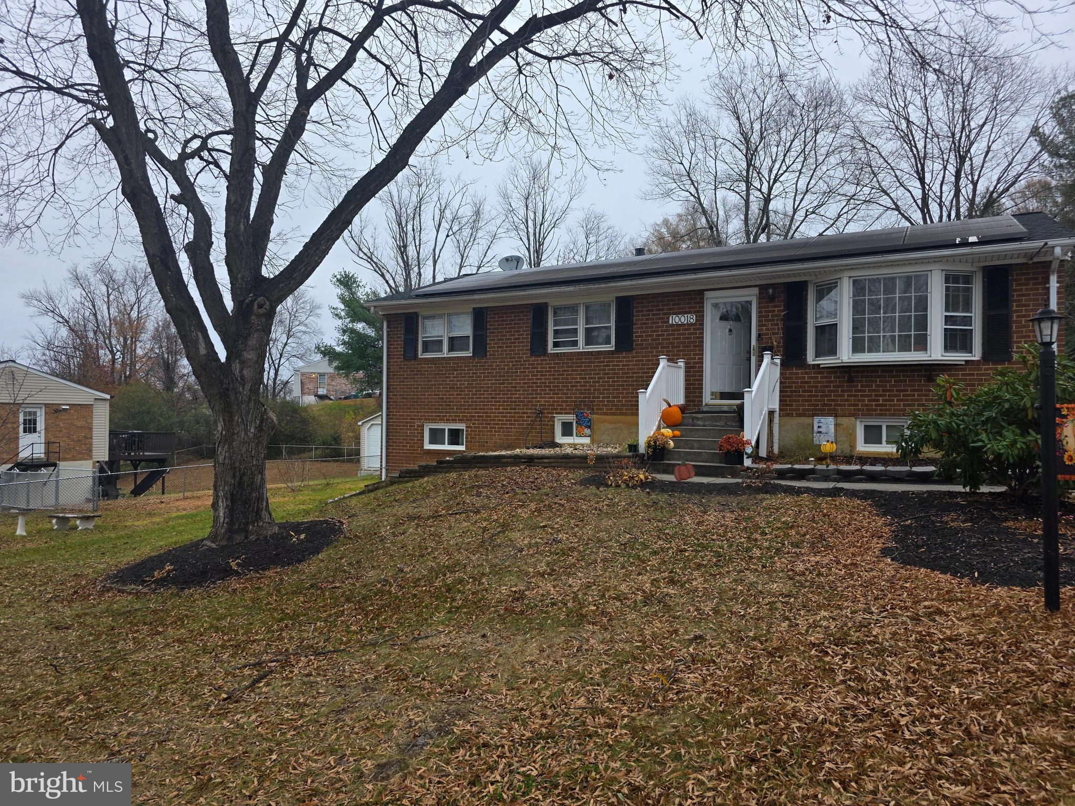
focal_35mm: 23
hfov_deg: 73.9
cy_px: 403
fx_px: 714
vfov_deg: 58.9
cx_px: 538
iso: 32
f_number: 1.7
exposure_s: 1/180
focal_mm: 6.3
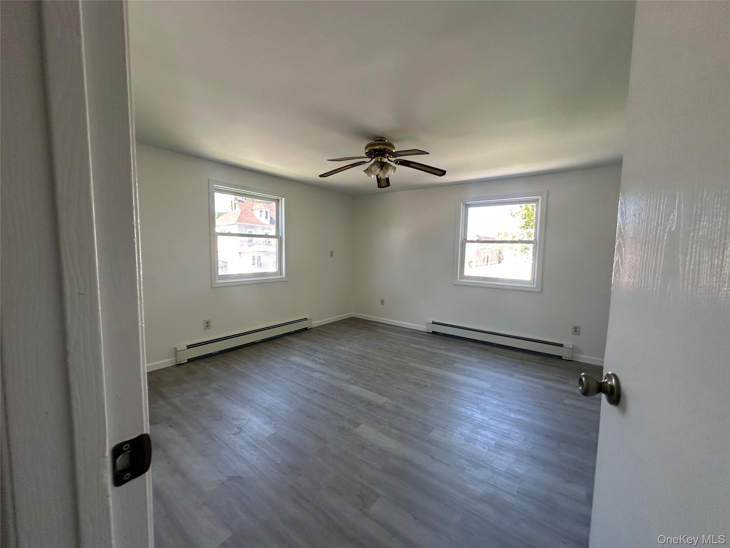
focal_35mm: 14
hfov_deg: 102.1
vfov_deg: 85.7
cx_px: 365
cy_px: 274
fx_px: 295
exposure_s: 1/99
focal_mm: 2.22
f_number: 2.2
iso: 125
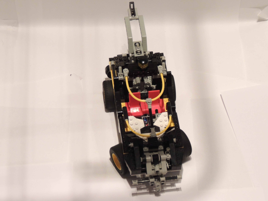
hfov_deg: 19.6
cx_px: 134
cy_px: 100
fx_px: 774
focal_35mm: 100
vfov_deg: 14.8
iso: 800
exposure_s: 1/15
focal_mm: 17.8
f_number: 4.1
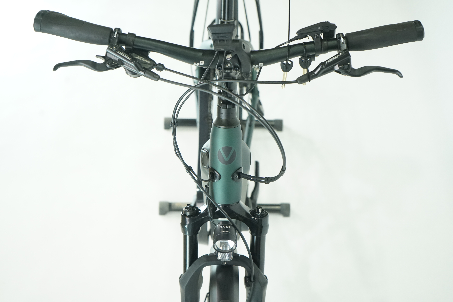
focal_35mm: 70
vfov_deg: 19.5
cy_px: 151
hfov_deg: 28.8
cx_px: 226
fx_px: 881
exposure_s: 1/200
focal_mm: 70
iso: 2500
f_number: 5.6
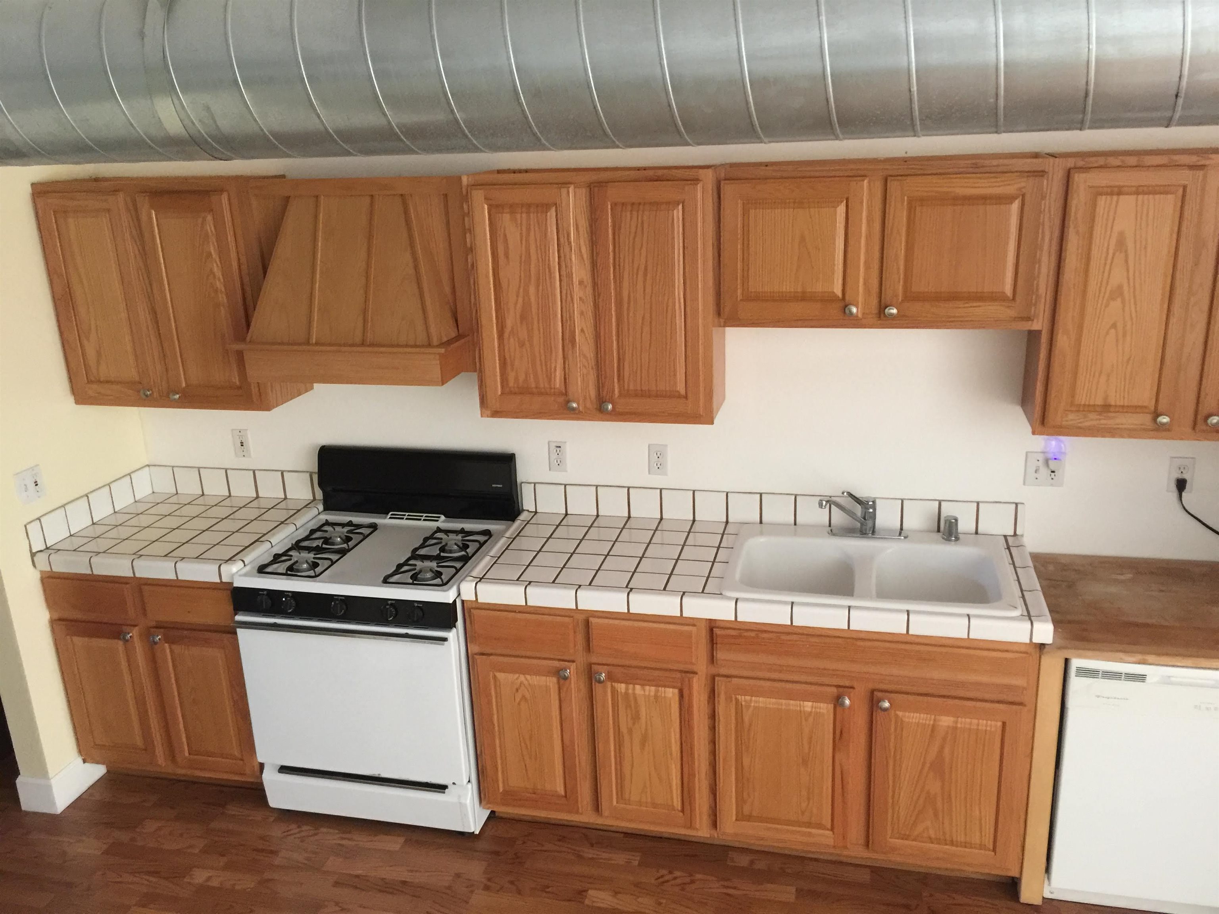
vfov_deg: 48.2
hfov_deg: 61.7
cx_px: 610
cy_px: 457
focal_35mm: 29
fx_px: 1021
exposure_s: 1/15
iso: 125
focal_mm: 4.15
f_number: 2.2
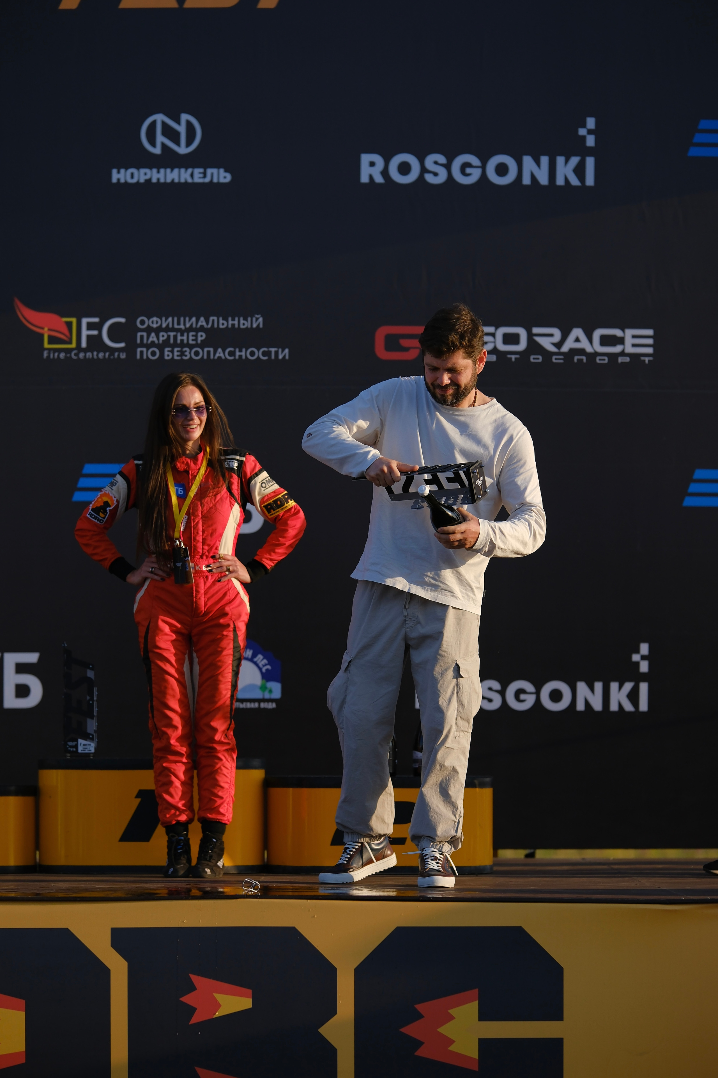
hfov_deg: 12.1
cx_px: 359
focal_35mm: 113
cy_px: 539
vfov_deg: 18.1
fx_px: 3380
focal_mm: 75
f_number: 2
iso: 160
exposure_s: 1/3200
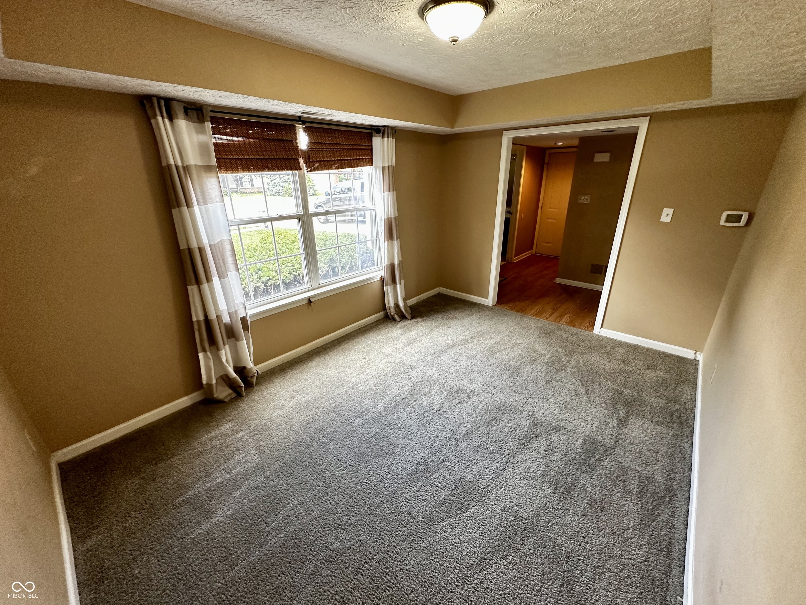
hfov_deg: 102.1
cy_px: 302
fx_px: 326
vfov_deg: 85.7
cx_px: 403
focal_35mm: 14
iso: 320
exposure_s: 1/120
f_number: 2.2
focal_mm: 2.22
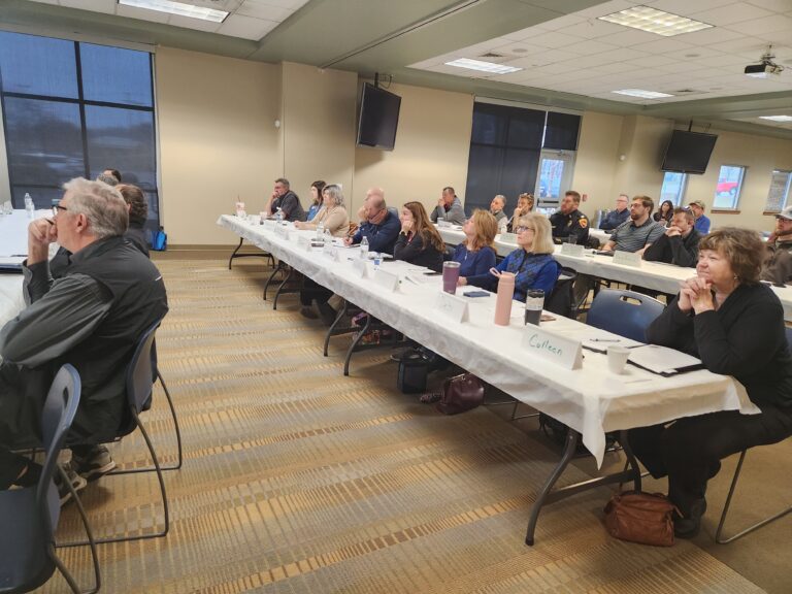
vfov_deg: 58.9
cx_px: 396
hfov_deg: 73.9
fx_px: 526
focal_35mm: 23
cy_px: 297
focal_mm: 5.4
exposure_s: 1/120
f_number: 1.8
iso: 640
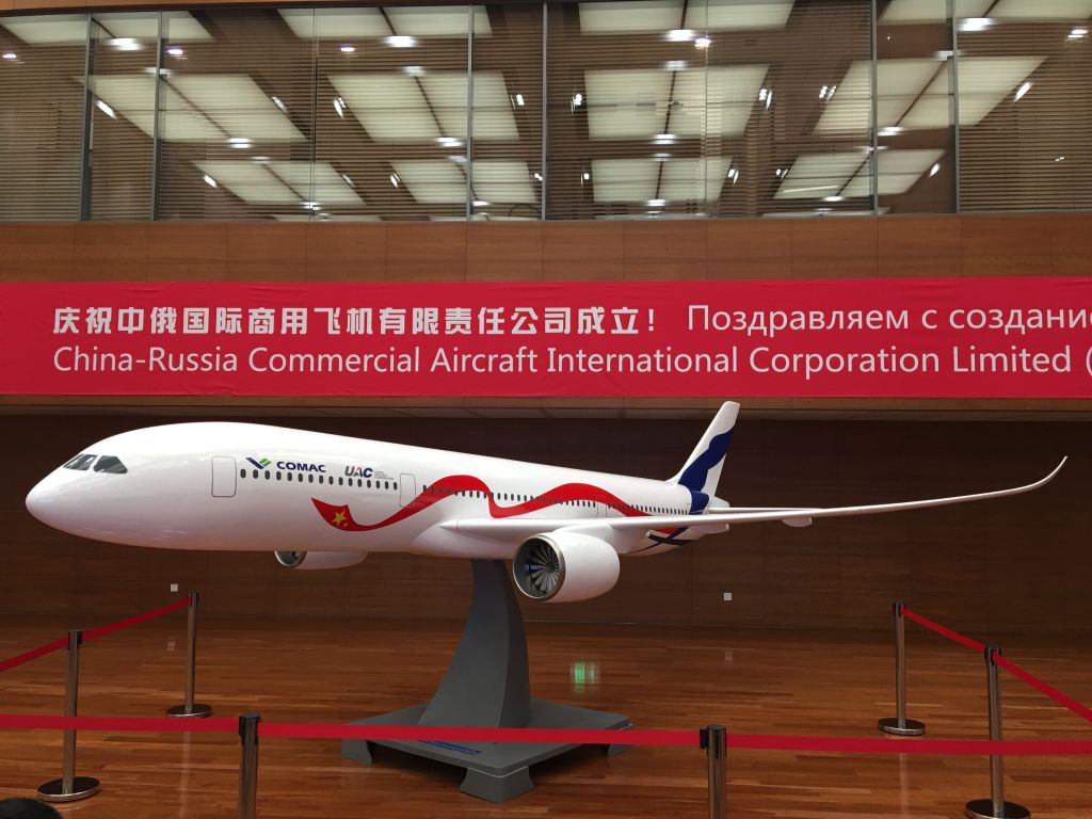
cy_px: 410
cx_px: 546
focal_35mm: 29
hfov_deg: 61.7
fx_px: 915
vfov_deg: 48.2
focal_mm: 4.2
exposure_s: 1/17
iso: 50
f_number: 2.2
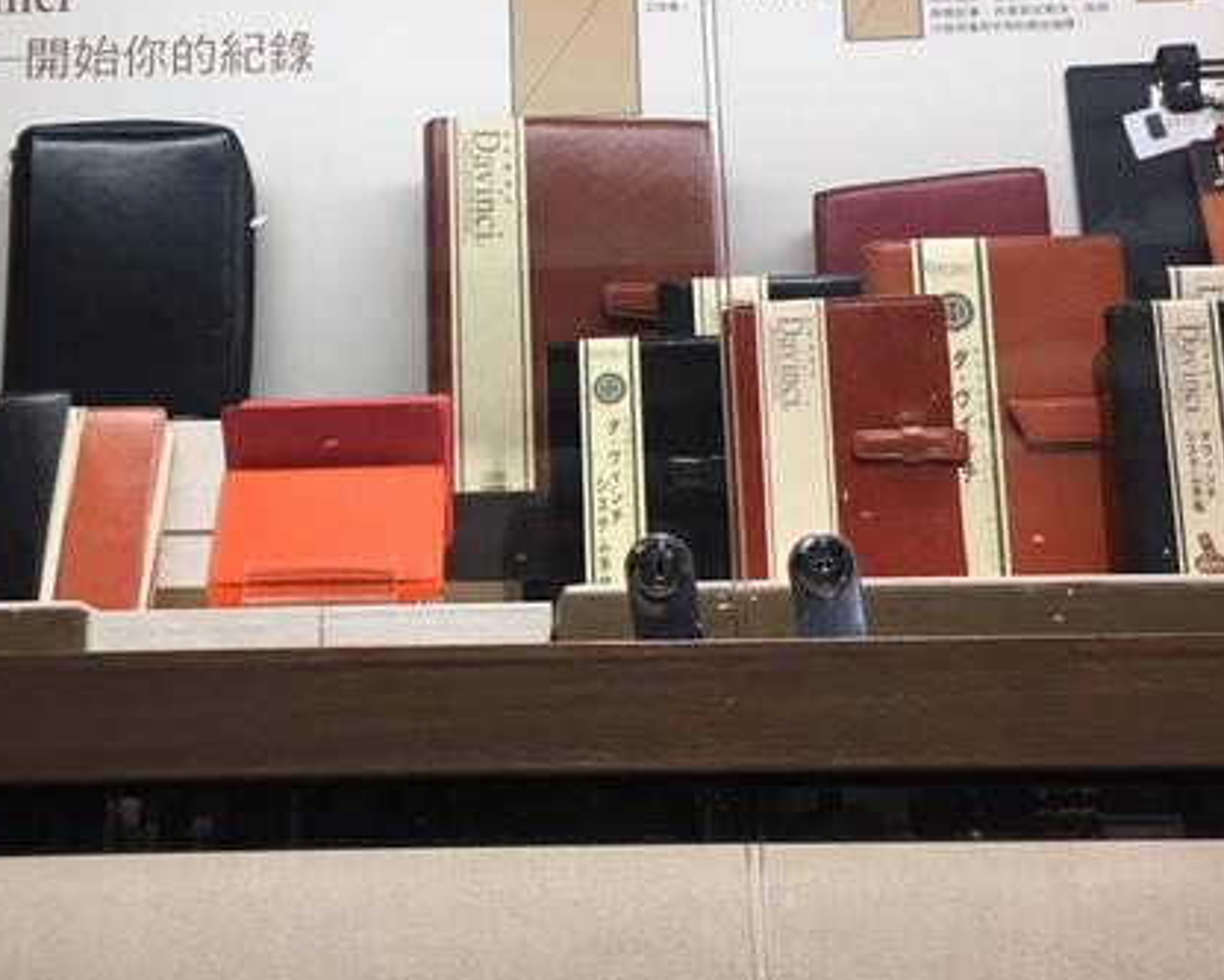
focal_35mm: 49
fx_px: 1775
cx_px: 456
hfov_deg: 37.8
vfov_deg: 30.8
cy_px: 383
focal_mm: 4.15
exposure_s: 1/33
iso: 25
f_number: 2.2
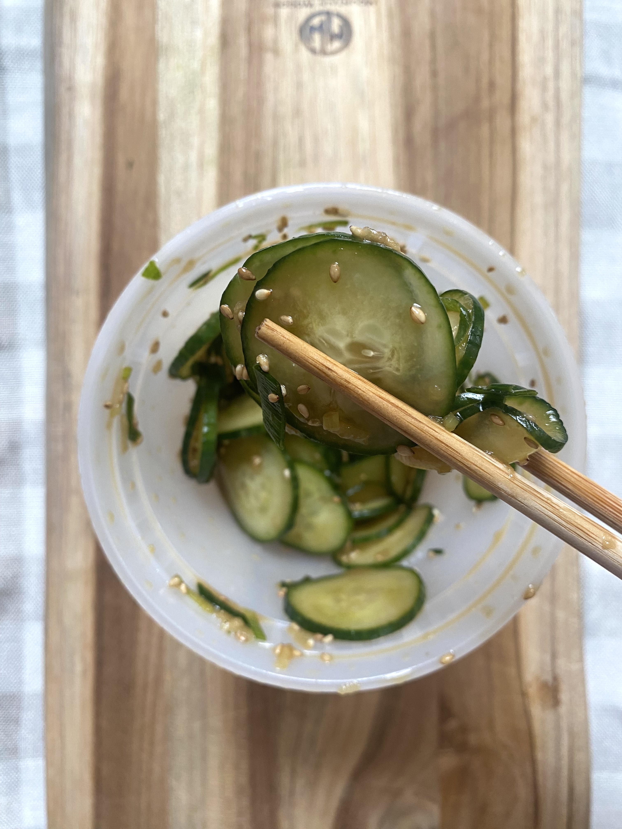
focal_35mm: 25
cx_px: 311
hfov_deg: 54.9
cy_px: 414
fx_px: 599
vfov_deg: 69.4
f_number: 1.8
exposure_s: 1/50
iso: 80
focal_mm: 4.25
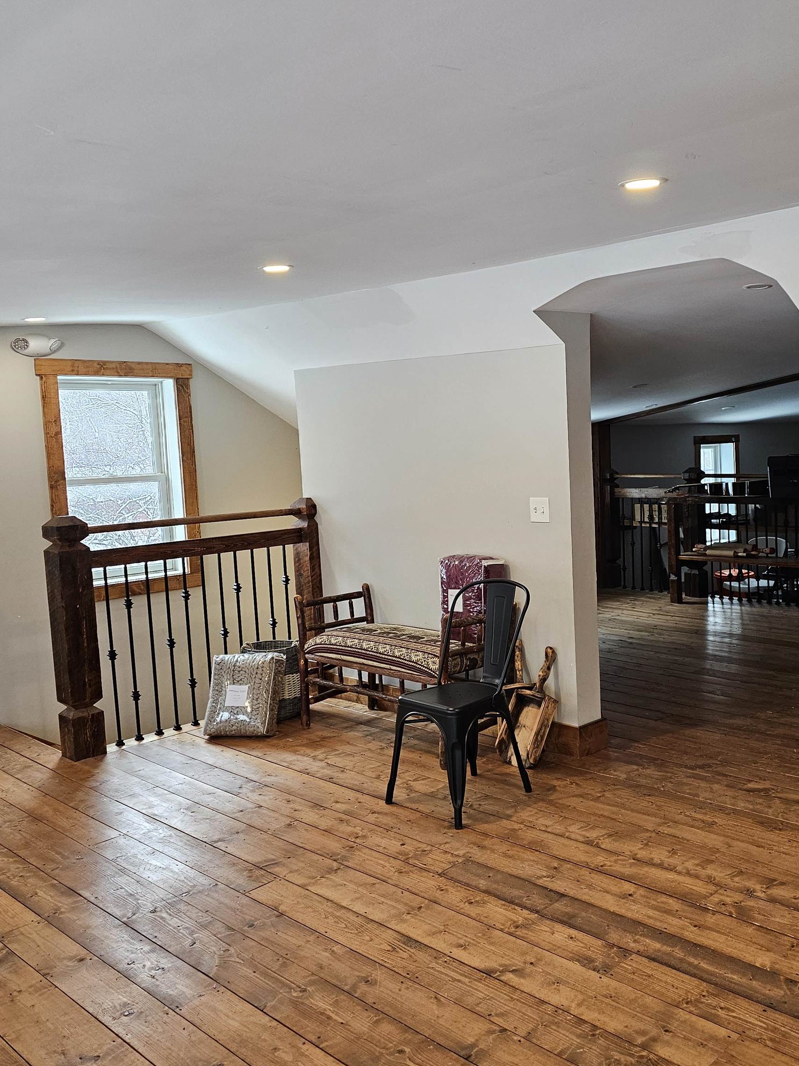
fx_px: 954
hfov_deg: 44.5
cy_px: 529
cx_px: 554
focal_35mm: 31
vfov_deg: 58.4
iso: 250
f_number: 1.7
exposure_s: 1/120
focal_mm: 6.3
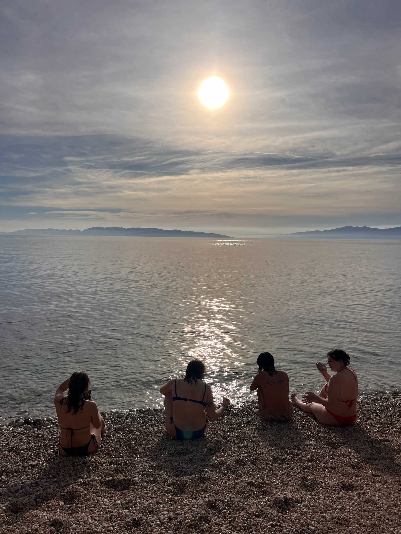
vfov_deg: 67.3
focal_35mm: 26
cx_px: 200
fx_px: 402
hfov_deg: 53.1
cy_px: 267
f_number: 1.6
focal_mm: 5.1
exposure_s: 1/17241
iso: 40
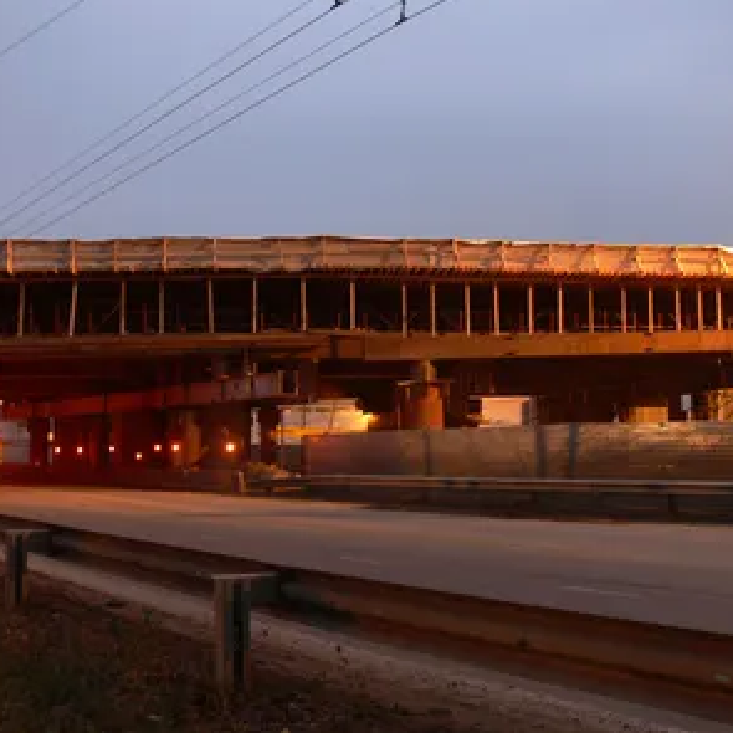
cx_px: 390
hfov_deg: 40.0
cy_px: 368
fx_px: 1006
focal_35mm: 42
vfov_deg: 40.0
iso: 100
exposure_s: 1/1.3
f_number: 2.8
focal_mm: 7.4
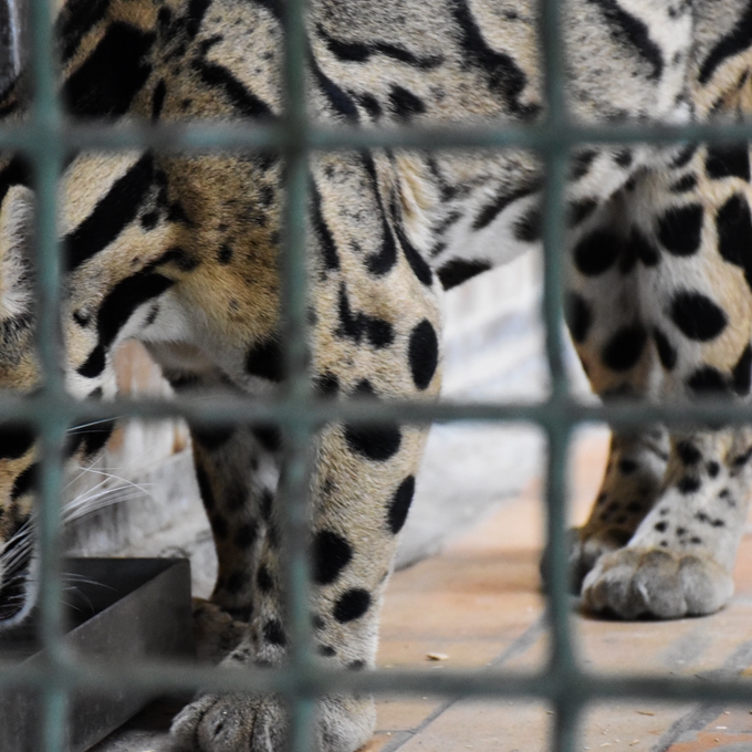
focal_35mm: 215
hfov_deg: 8.1
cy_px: 377
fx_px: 5284
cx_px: 276
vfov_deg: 8.1
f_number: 5.6
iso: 5600
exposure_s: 1/125
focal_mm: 112
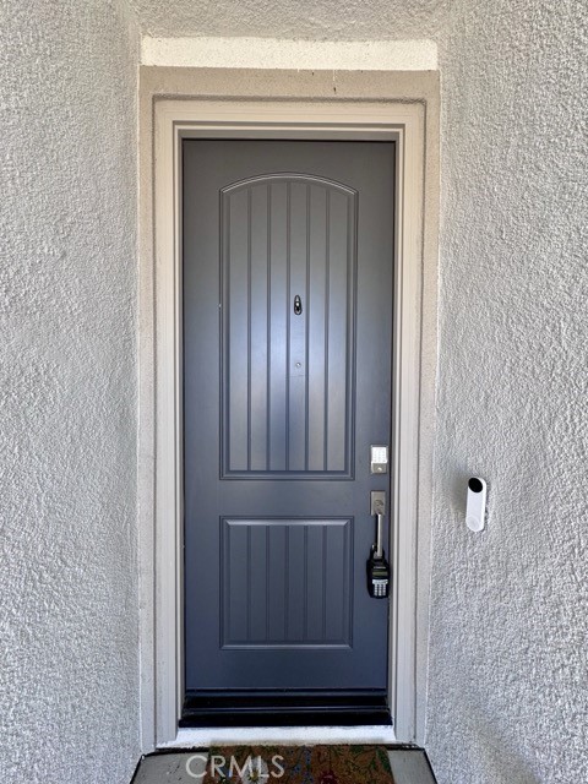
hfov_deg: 85.7
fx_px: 317
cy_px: 392
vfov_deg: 102.1
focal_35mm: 14
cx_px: 294
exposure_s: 1/99
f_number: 2.2
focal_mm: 2.22
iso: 100
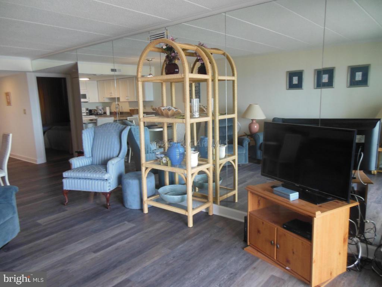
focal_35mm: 25
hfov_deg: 69.4
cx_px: 191
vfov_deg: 54.9
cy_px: 144
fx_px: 276
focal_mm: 4.5
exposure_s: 1/30
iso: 200
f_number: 3.2
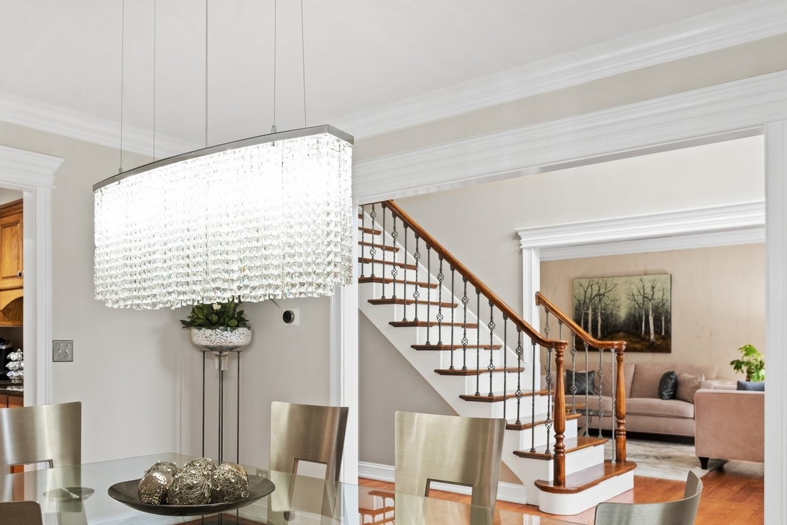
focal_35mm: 42
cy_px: 359
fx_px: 918
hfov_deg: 46.1
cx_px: 311
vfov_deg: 31.6
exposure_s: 1/6
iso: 400
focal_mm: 30
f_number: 8
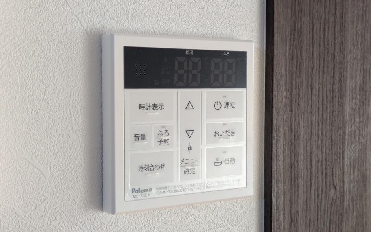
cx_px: 186
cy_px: 112
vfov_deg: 23.6
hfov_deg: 36.9
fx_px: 556
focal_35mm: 55
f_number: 1.89
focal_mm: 5.43
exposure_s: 1/120
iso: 81
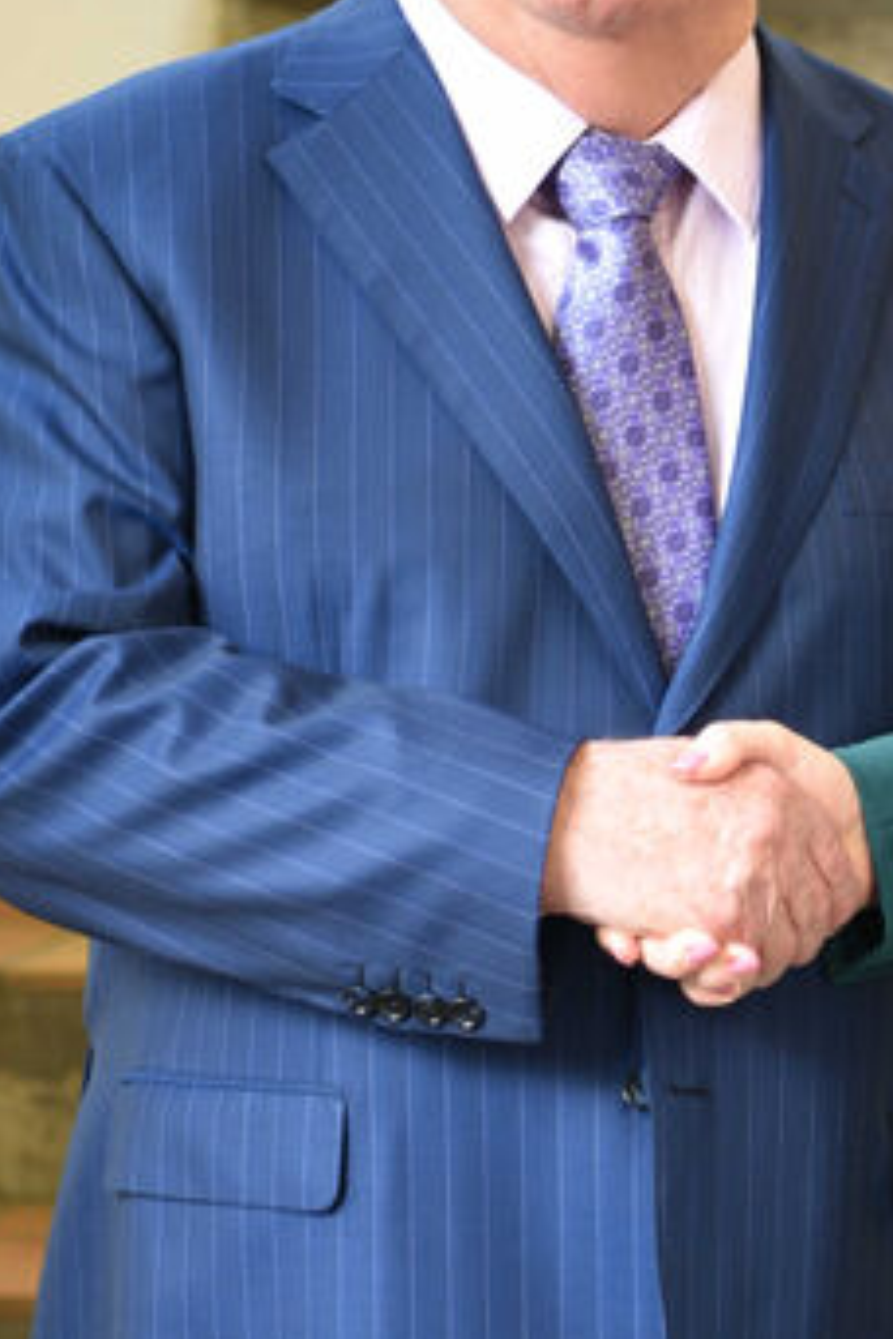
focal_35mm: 196
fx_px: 7292
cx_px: 899
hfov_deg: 7.0
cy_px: 1065
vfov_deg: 10.5
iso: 100
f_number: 2.8
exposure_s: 1/40
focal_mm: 62
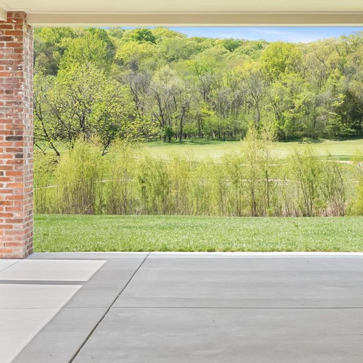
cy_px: 154
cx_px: 219
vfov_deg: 26.1
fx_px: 783
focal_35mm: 66
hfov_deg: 26.0
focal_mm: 18
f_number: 8
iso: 400
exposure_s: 1/30
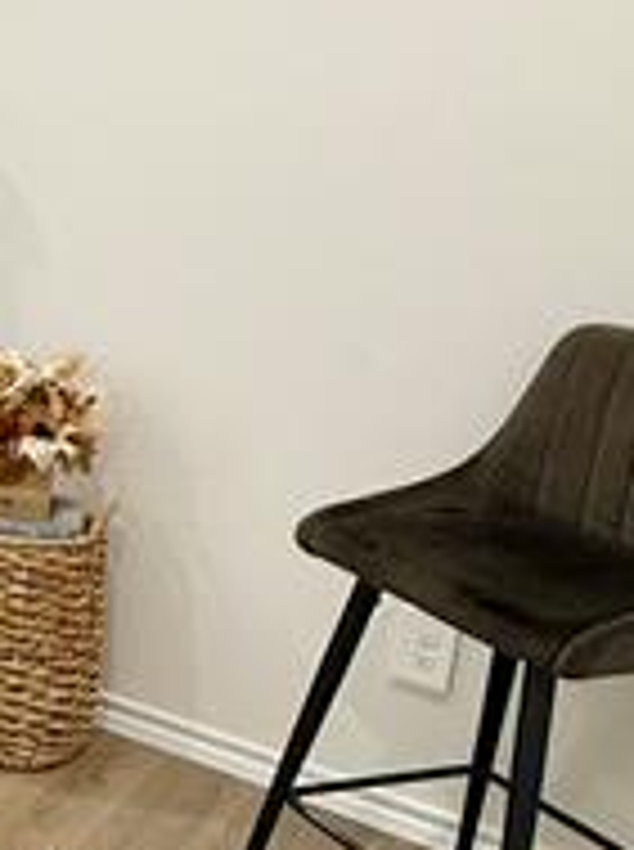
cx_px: -468
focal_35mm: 57
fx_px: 1397
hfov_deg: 19.8
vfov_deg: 33.6
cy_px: 306
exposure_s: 1/60
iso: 200
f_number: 2.2
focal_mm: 2.22
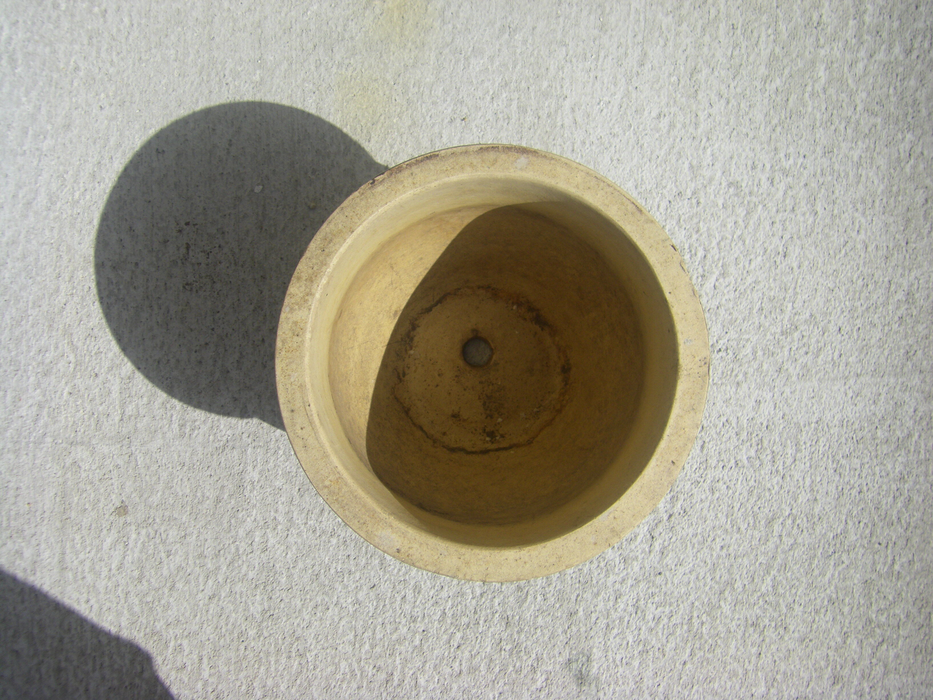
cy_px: 350
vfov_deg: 37.7
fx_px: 1024
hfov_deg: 49.0
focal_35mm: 38
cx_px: 466
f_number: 7
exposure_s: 1/320
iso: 64
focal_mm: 6.3
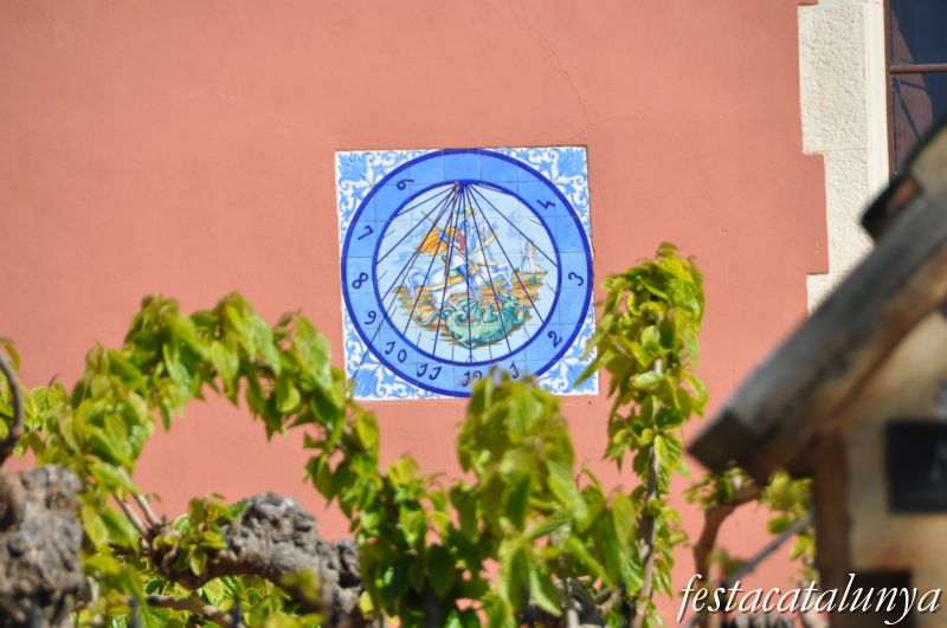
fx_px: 7880
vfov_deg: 4.6
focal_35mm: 300
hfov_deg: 6.9
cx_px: 474
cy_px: 314
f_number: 6.3
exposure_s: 1/640
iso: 200
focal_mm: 200
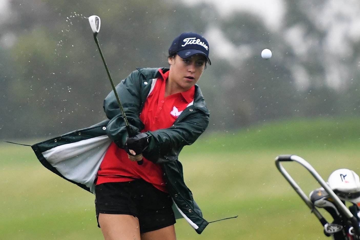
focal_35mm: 292
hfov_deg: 7.0
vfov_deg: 4.7
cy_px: 120
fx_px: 2925
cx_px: 180
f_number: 2.8
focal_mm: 195
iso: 1800
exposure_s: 1/1600
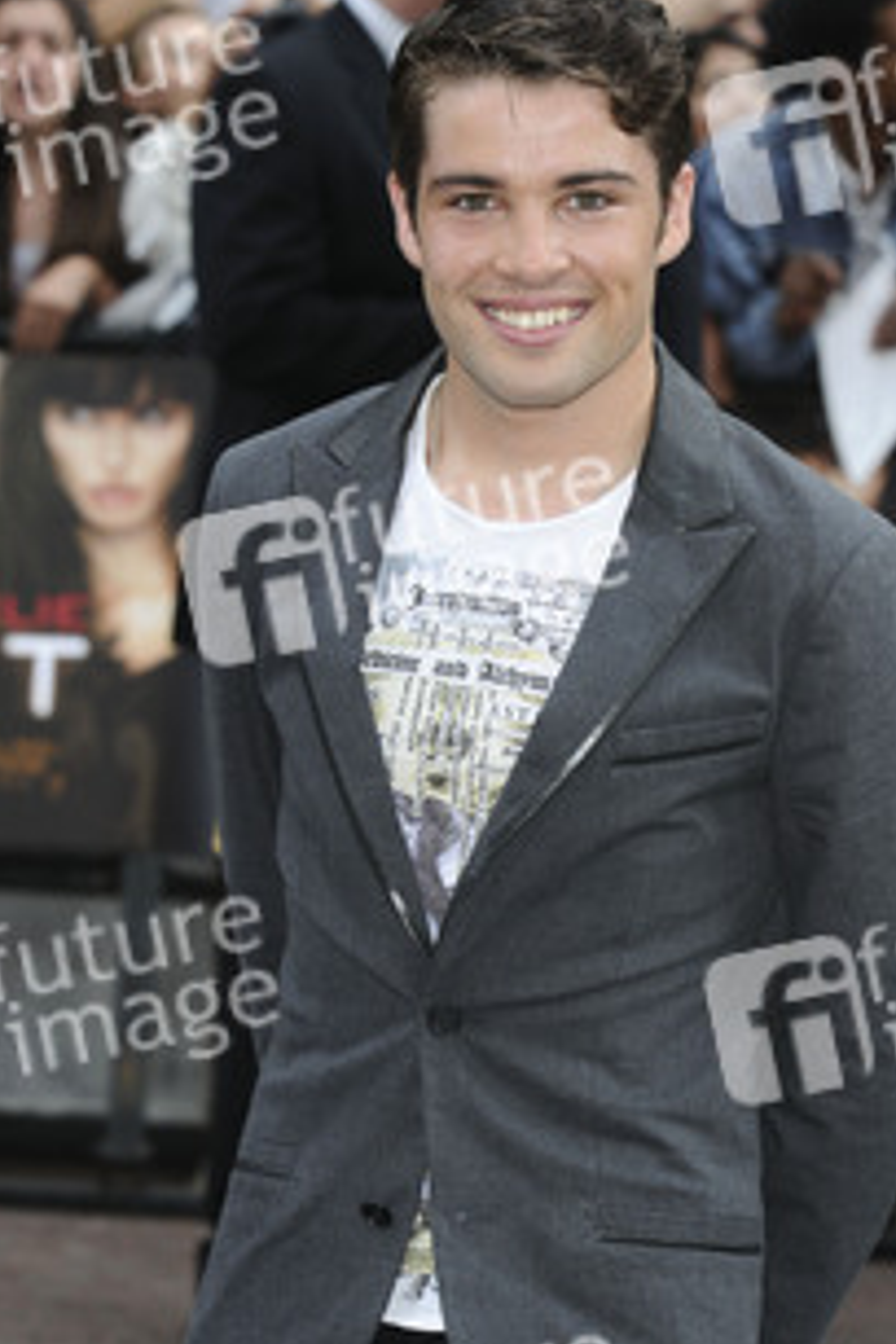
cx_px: 534
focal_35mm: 157
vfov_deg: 13.1
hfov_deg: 8.7
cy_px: 782
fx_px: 5861
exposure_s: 1/250
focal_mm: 80
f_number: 5
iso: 400
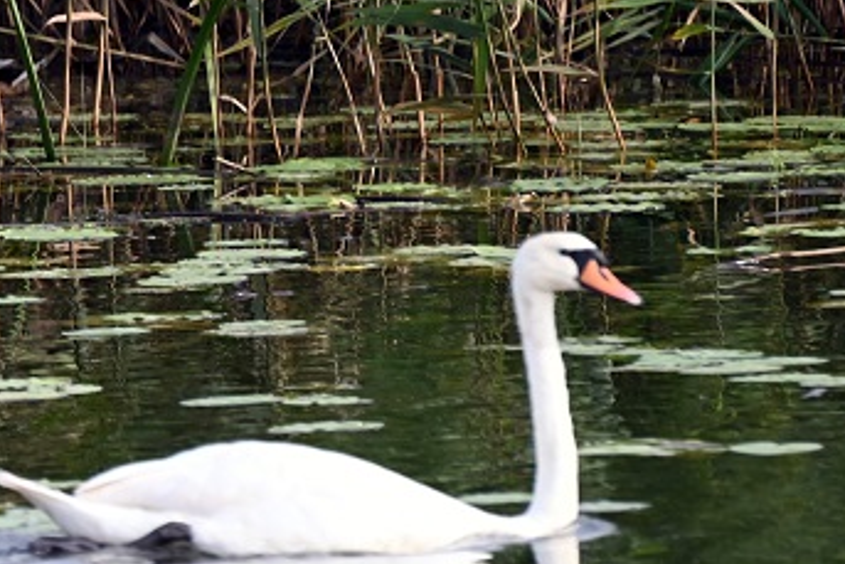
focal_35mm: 830
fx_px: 19489
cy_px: 175
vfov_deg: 1.7
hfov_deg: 2.5
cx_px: -219
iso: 400
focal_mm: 300
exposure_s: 1/640
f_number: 5.6
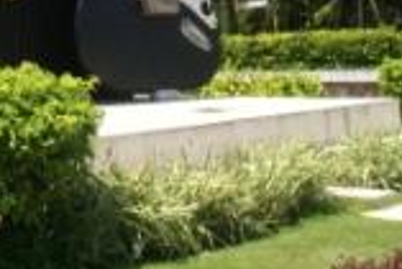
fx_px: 861
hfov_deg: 24.4
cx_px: -49
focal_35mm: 77
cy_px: -74
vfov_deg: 16.8
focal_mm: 18
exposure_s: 1/60
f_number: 8
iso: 100
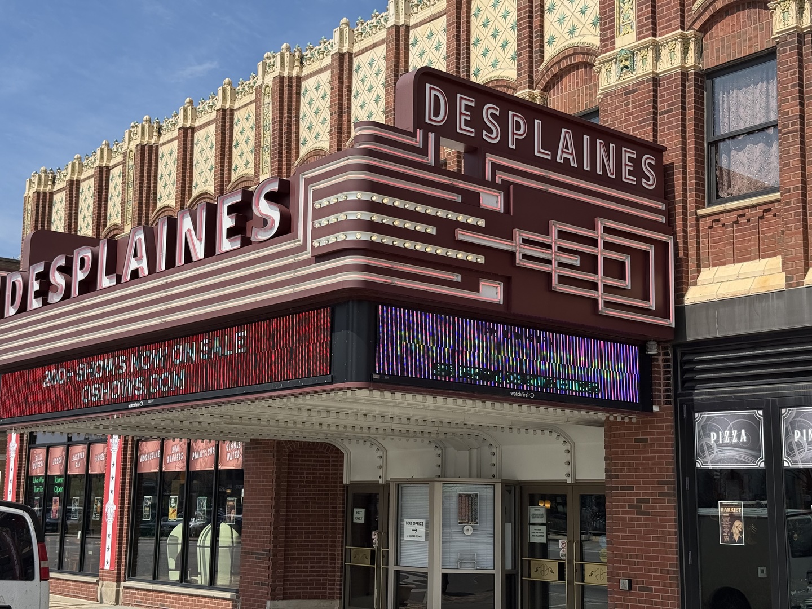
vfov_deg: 30.3
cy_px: 304
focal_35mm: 48
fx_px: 1126
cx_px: 406
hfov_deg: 39.7
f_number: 1.78
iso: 80
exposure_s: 1/5587
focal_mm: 6.76
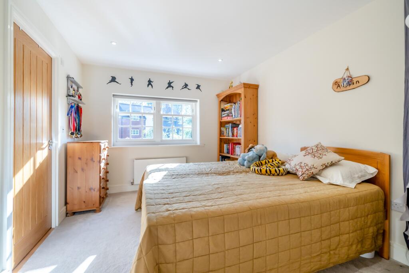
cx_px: 204
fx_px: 171
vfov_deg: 77.4
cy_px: 136
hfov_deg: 100.4
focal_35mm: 15
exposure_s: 1/50
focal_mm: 15
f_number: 7.1
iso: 320
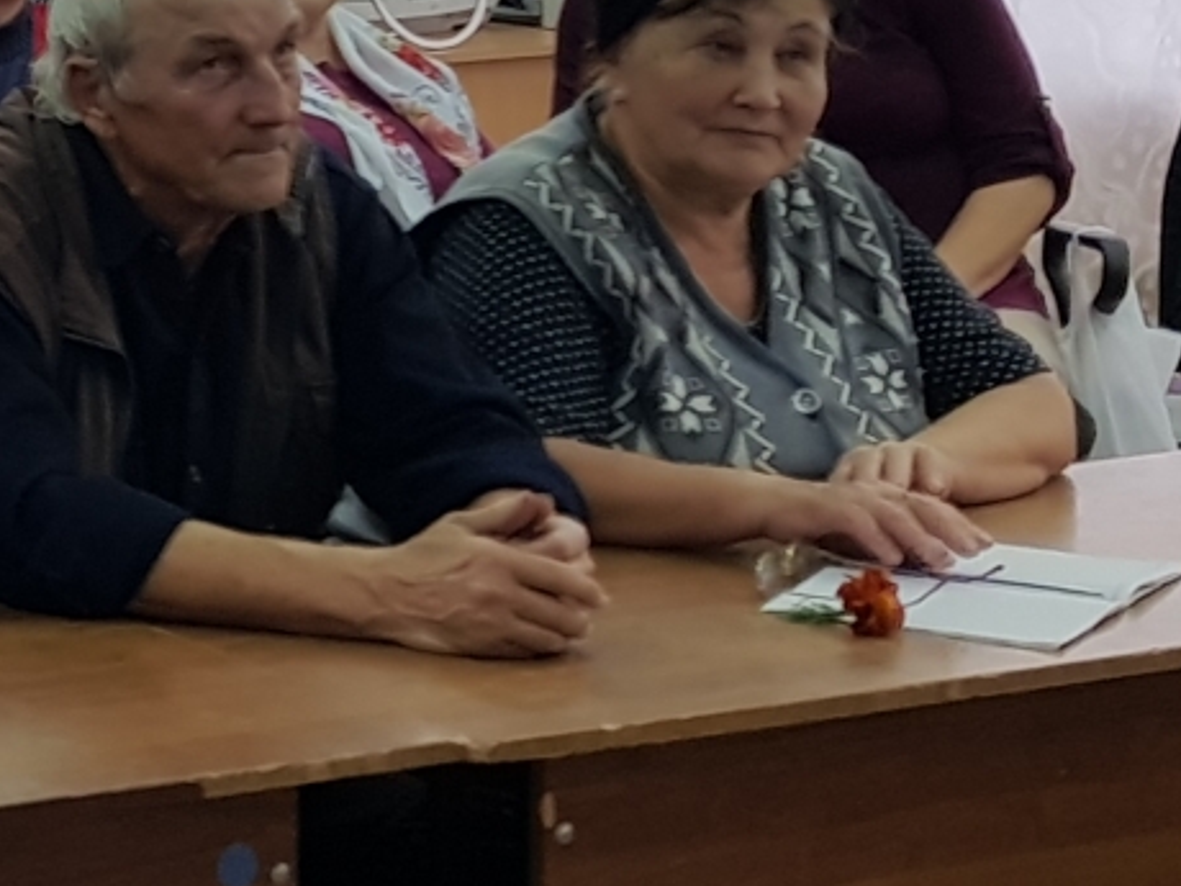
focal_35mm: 114
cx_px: -1112
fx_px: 3889
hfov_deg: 14.6
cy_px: -270
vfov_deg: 12.6
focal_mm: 4.2
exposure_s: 1/100
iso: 40
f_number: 1.7
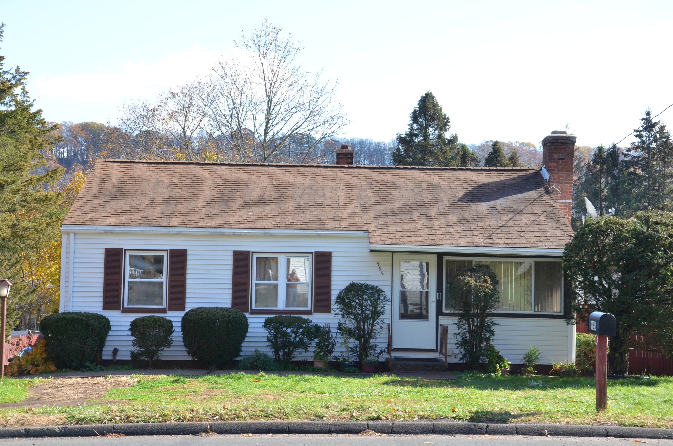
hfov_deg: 32.0
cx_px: 336
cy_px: 223
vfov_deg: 21.5
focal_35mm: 63
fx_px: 1175
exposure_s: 1/500
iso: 800
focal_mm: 42
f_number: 11
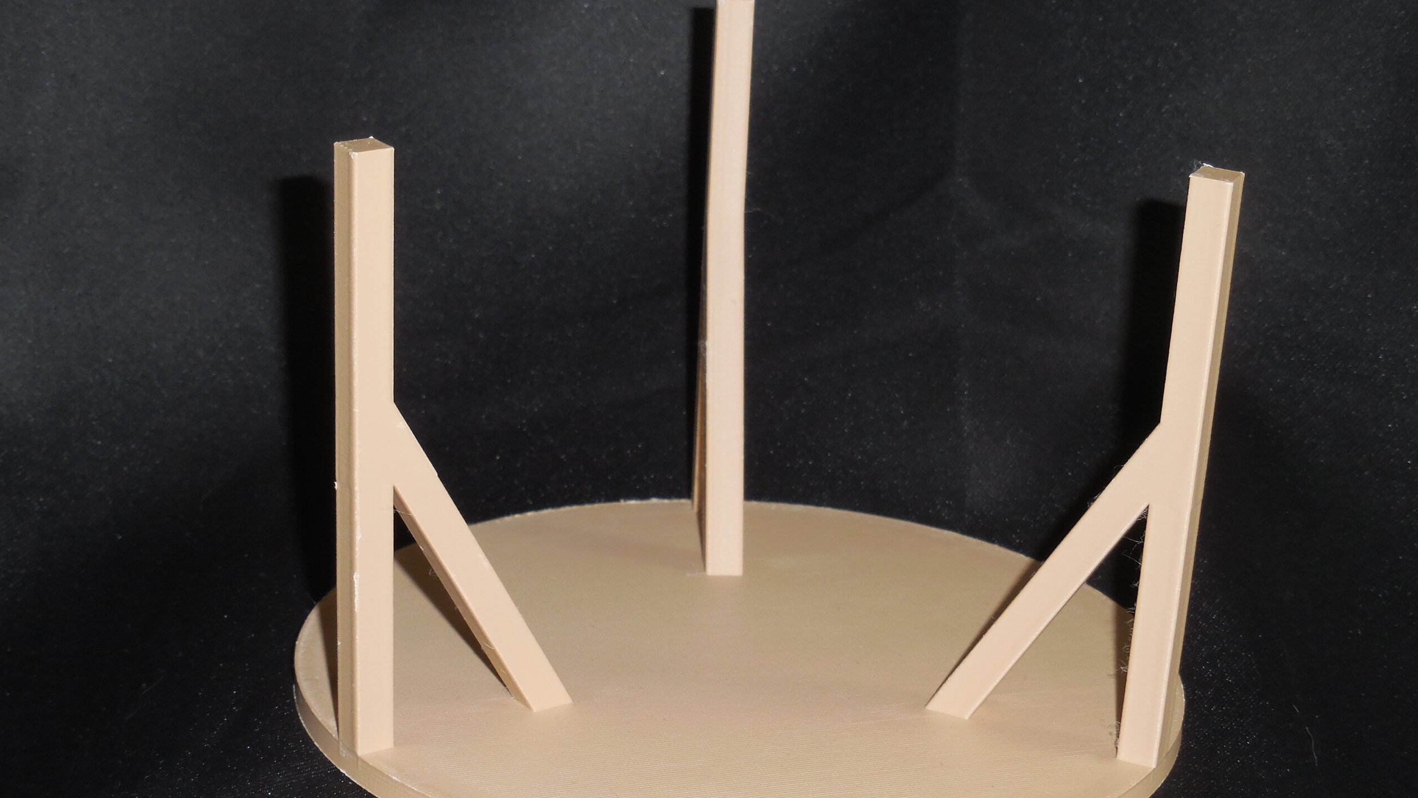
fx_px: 3347
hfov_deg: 23.9
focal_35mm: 89
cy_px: 469
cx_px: 704
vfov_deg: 13.6
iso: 200
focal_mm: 14.5
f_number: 4.9
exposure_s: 1/60
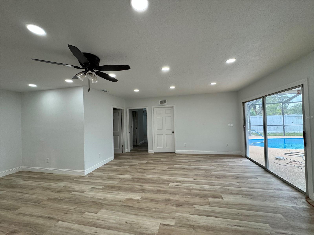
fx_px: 127
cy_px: 118
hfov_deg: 102.1
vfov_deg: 85.7
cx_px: 157
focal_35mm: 14
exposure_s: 1/120
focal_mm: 2.22
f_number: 2.2
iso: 100
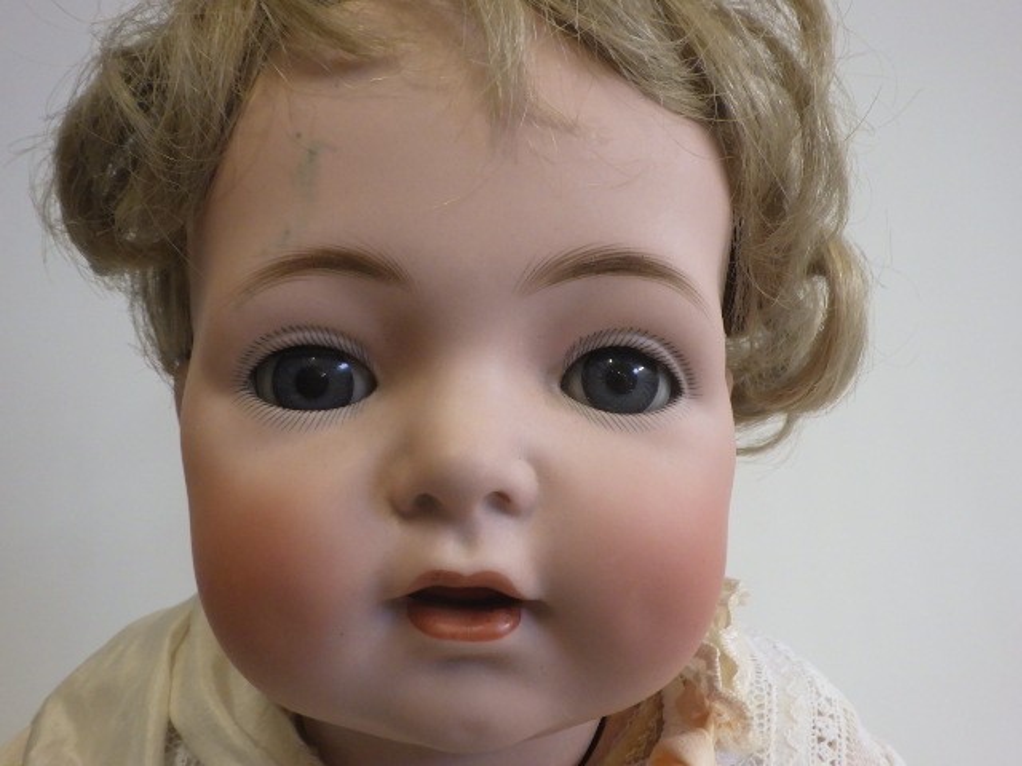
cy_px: 383
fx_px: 827
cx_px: 511
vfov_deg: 49.7
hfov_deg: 63.4
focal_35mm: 28
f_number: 3.5
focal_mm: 5
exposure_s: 1/45
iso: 500
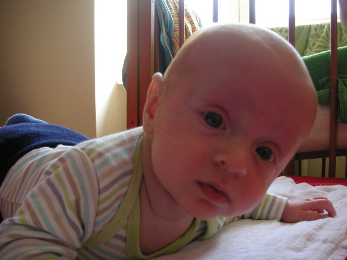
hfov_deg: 50.1
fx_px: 371
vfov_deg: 38.7
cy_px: 130
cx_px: 174
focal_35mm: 37
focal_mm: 6.1
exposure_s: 1/45
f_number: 2.8
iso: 100
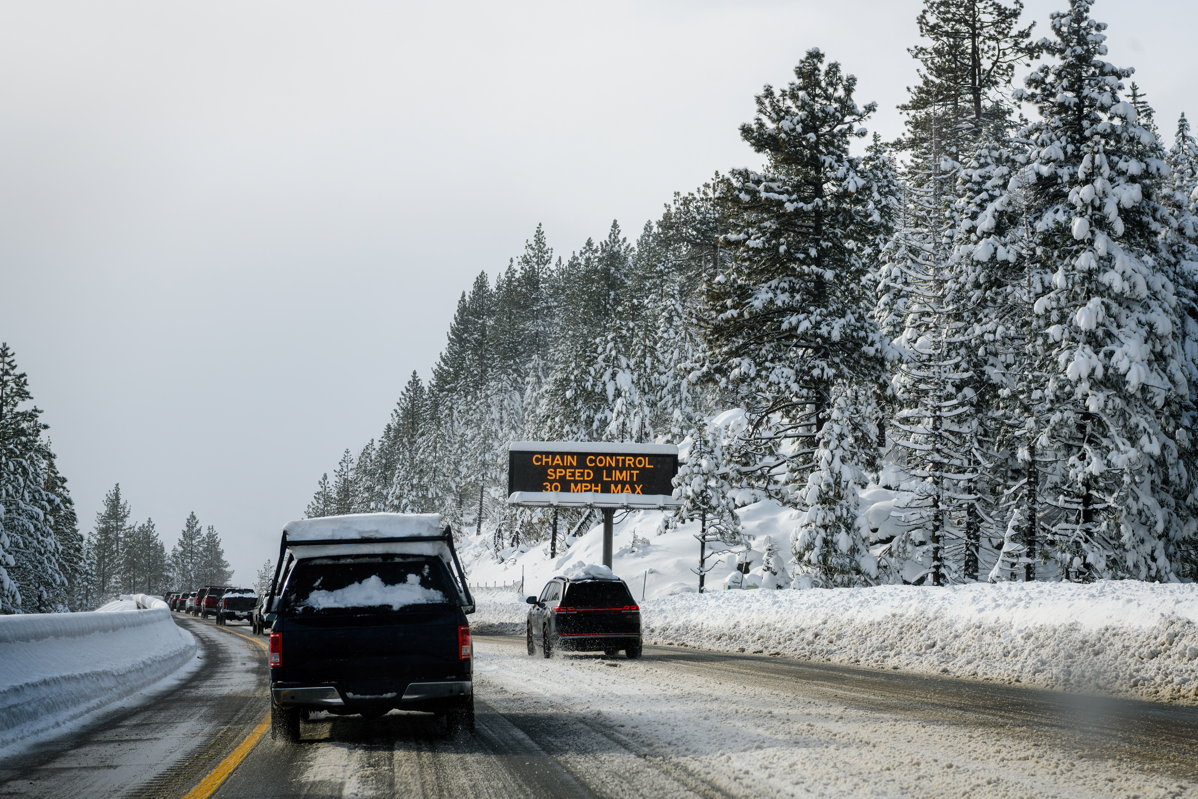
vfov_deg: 19.5
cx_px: 599
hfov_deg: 28.8
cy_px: 400
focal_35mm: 70
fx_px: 2329
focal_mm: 70
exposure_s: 1/320
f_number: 5.6
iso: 100
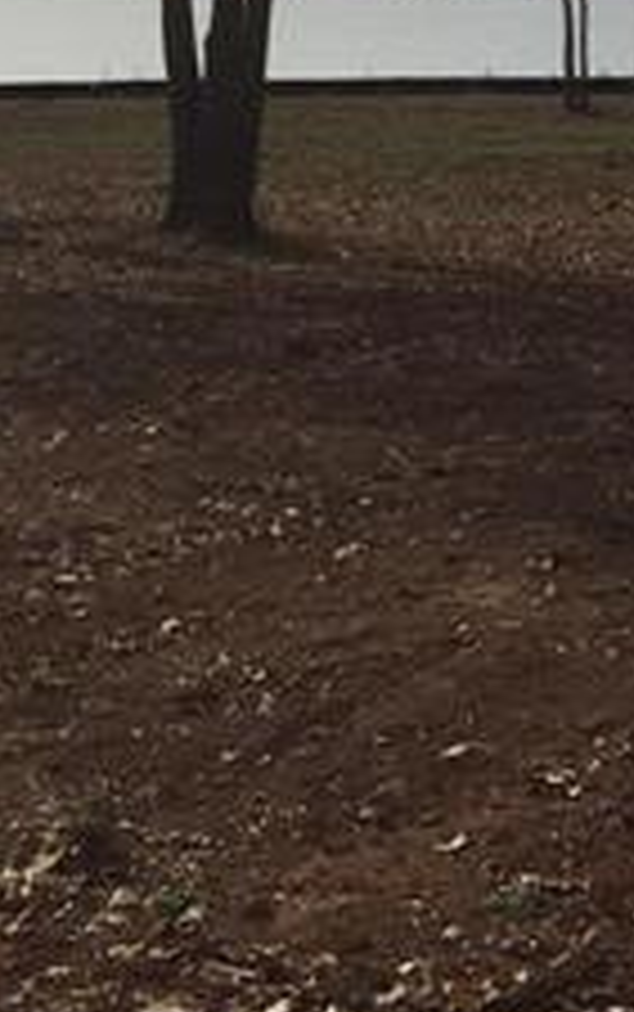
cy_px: -211
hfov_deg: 11.8
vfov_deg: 18.7
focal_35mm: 105
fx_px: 2897
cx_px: 1025
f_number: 2.2
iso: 32
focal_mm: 4.15
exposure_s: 1/3968
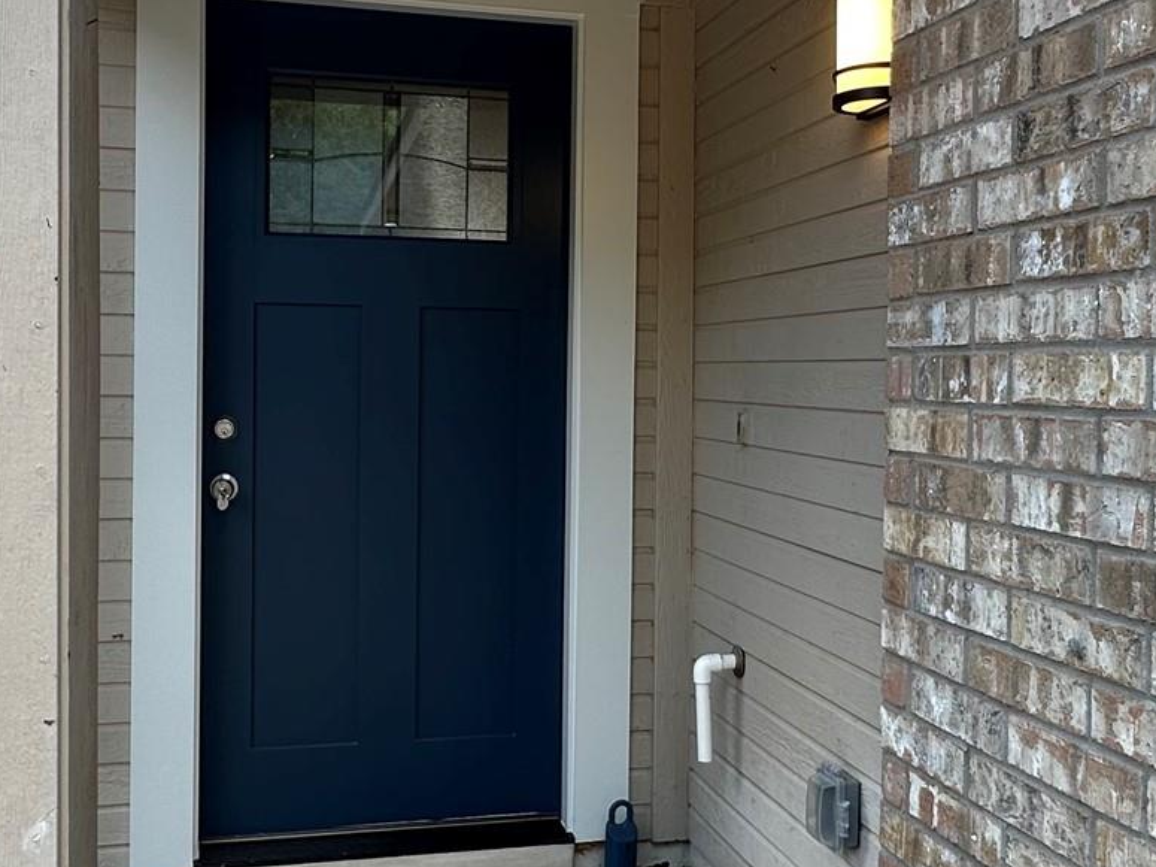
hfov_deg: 50.1
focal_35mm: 37
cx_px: 553
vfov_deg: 38.6
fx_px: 1235
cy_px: 403
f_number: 2.2
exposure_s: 1/125
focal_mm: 2.22
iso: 40
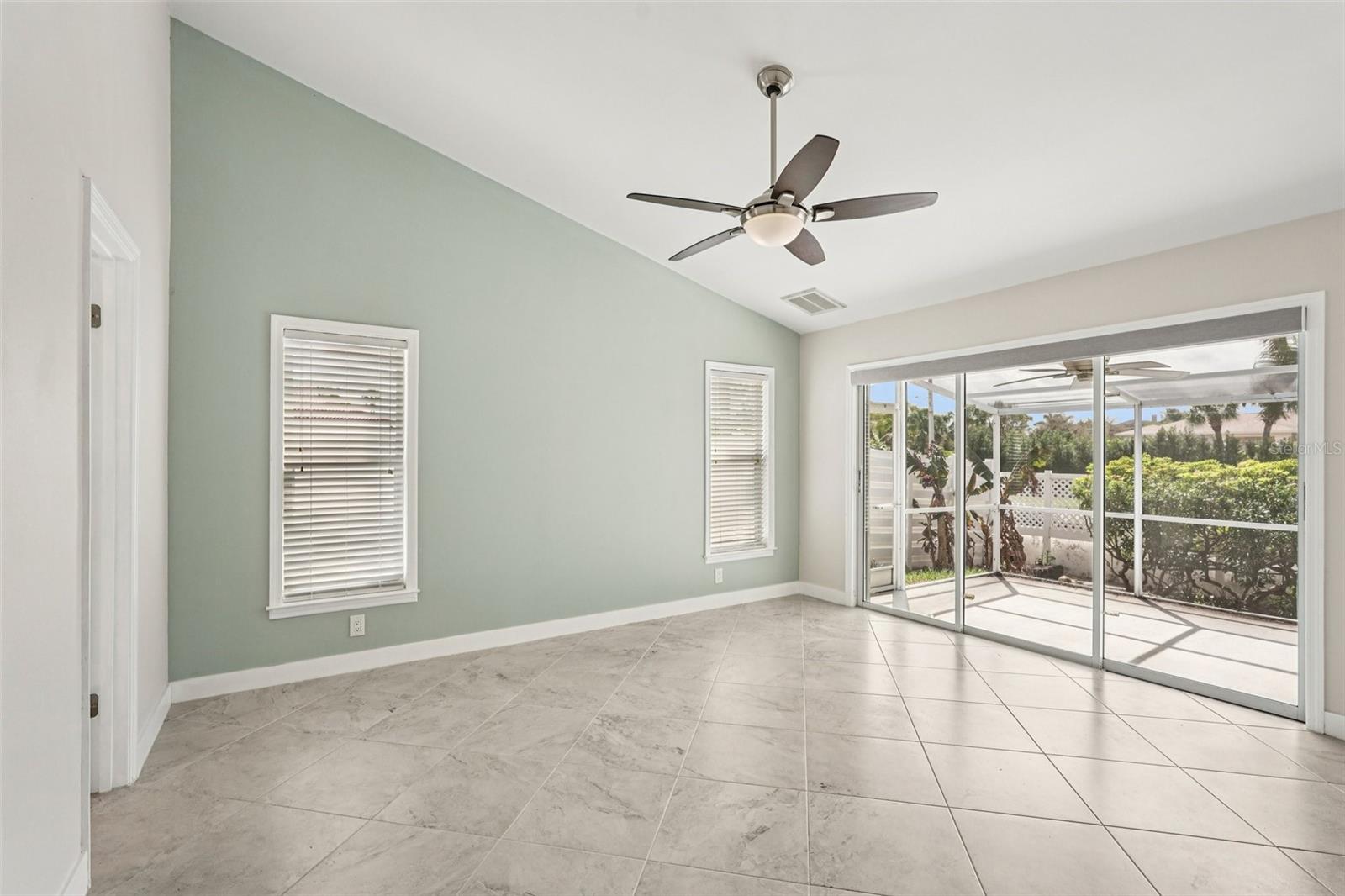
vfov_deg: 73.7
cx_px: 672
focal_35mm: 16
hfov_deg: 96.7
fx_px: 598
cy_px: 448
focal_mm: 16
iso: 400
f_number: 8
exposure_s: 1/250
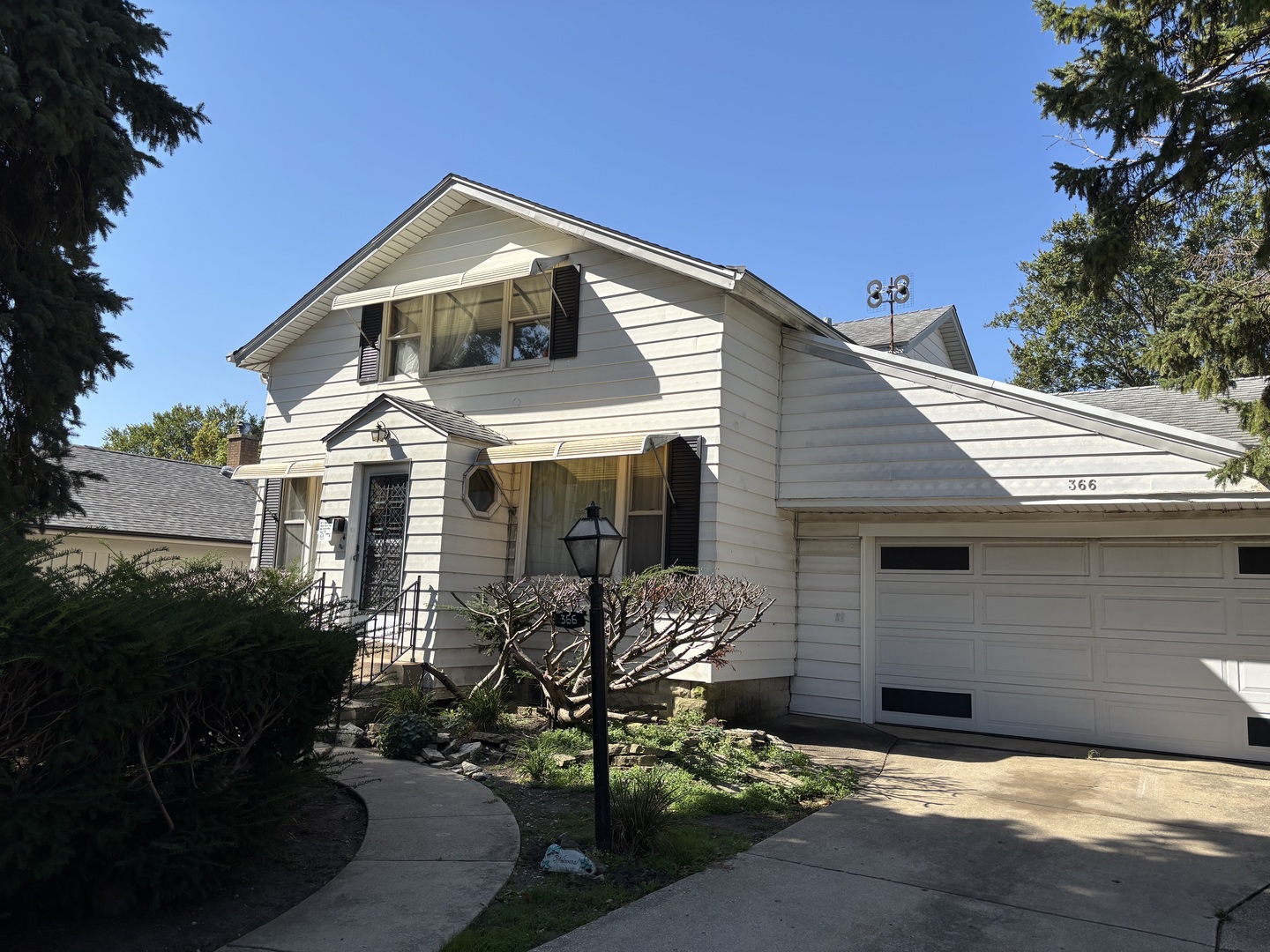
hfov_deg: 67.3
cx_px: 635
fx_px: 954
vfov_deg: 53.1
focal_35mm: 26
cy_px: 476
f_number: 1.6
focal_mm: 5.96
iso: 50
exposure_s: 1/2342
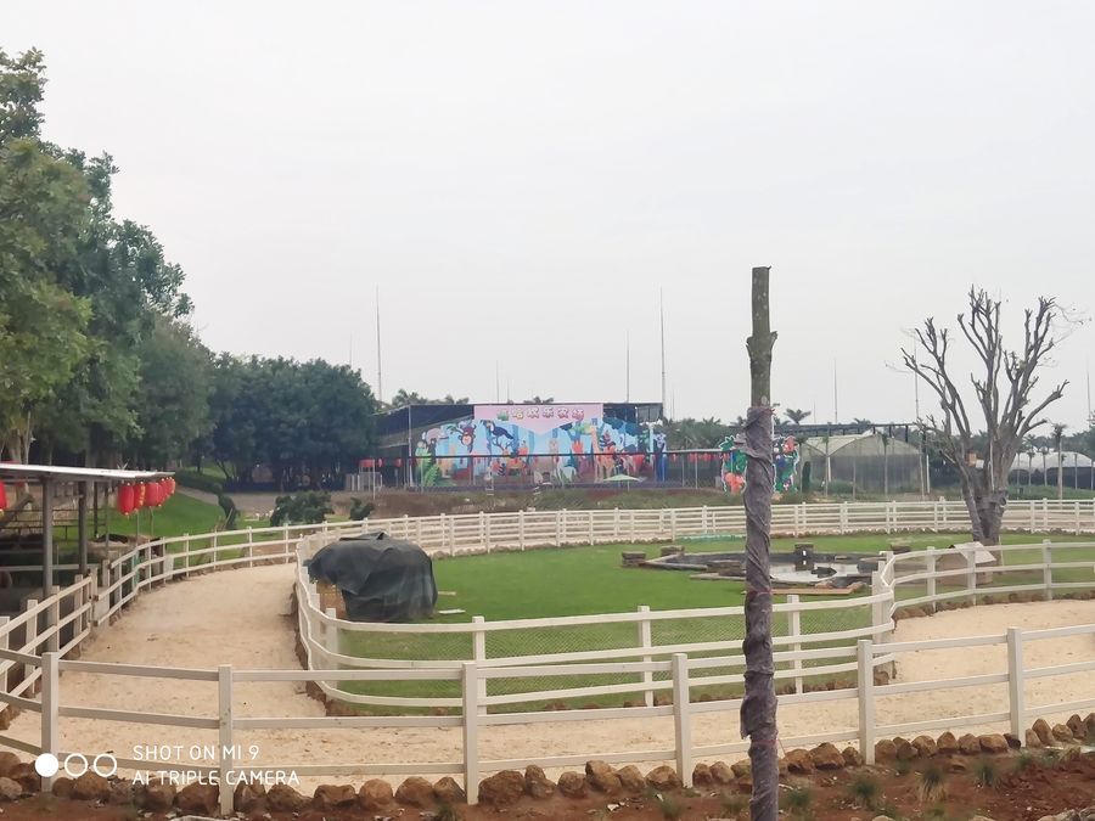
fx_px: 1487
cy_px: 410
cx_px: 548
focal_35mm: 47
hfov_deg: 40.4
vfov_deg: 30.9
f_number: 1.75
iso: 112
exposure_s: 1/1069
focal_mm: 4.75
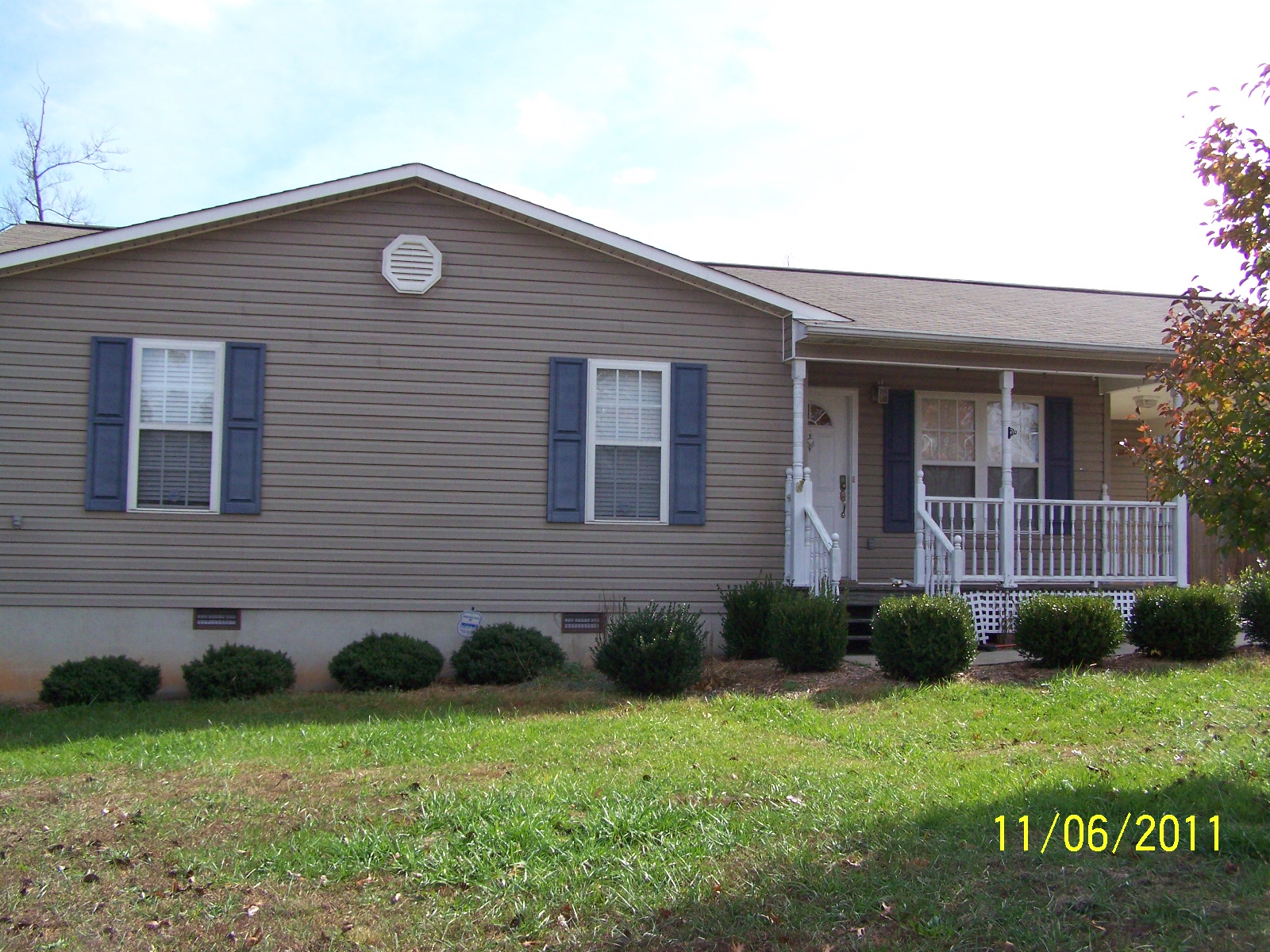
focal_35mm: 38
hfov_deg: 49.0
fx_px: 1394
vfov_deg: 37.7
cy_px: 476
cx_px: 635
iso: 160
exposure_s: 1/640
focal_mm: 6.3
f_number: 4
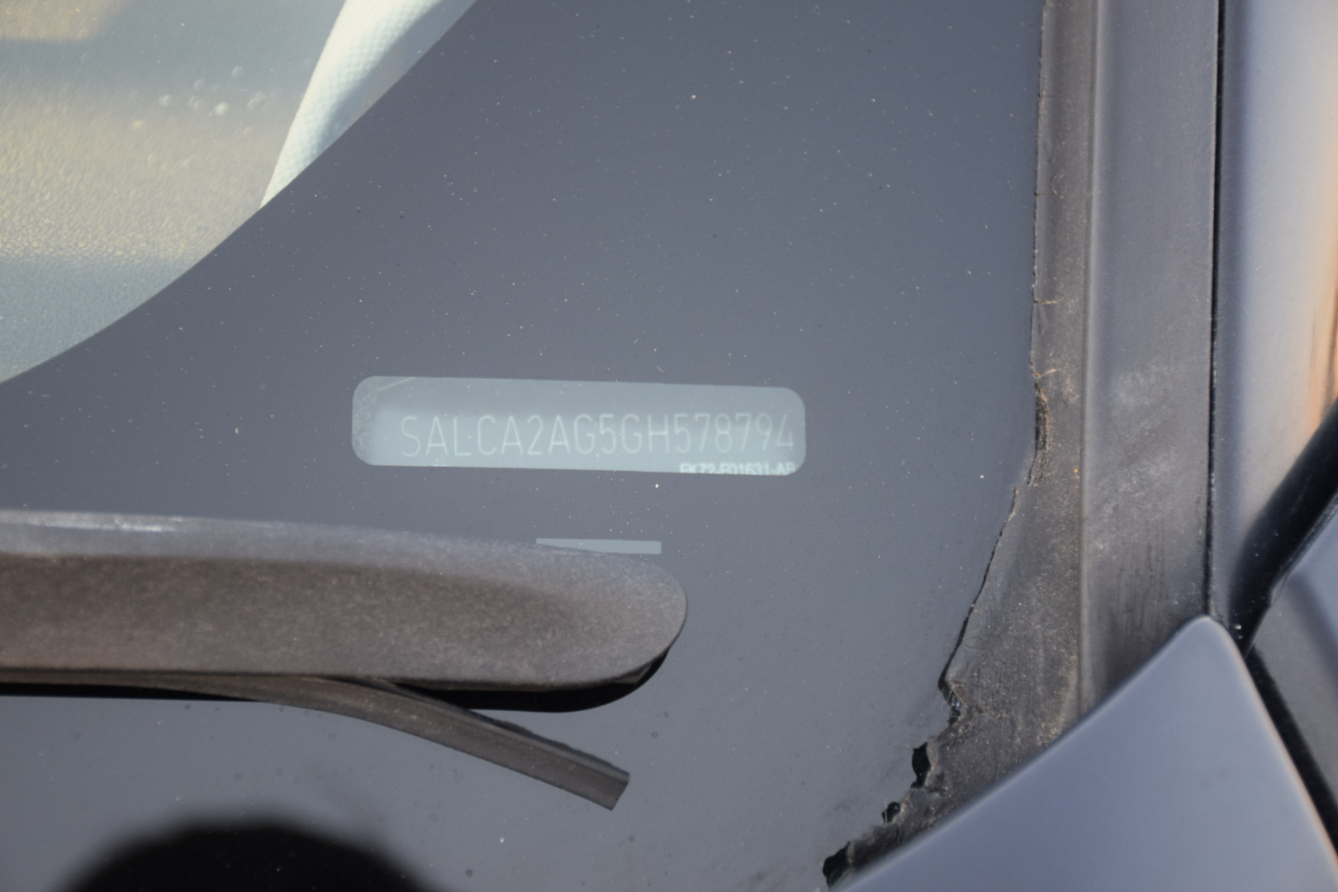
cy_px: 446
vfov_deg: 15.2
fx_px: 3345
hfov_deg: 22.6
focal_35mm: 90
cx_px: 669
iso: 400
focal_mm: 60
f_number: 5
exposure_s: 1/100
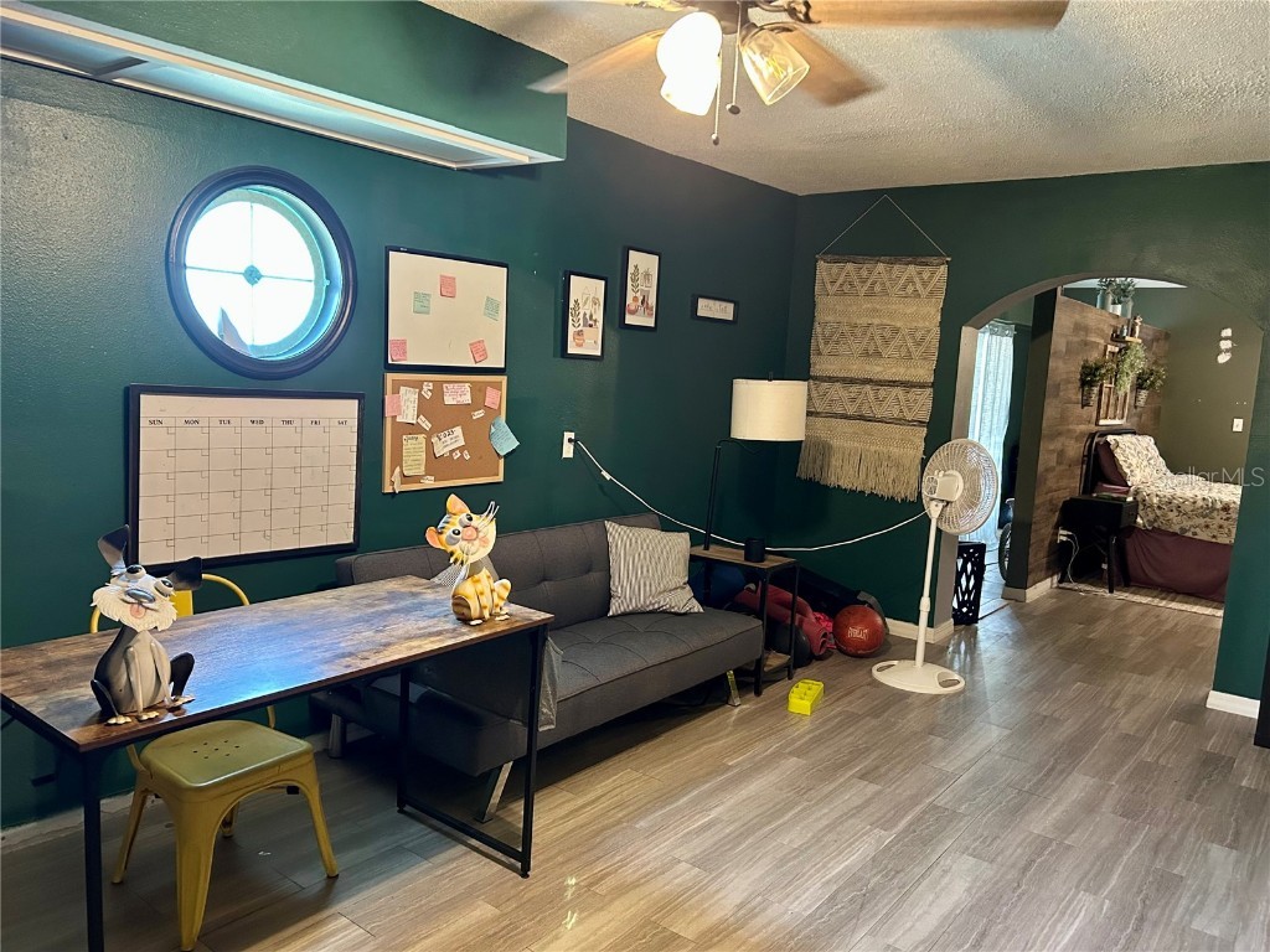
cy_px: 476
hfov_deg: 67.3
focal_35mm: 26
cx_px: 635
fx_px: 954
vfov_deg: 53.1
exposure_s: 1/60
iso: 500
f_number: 1.5
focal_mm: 5.7
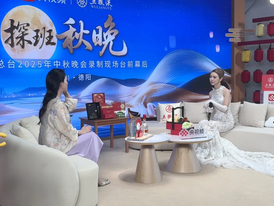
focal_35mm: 25
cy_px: 103
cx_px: 137
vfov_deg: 54.9
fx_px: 198
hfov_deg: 69.4
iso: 125
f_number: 1.78
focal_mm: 6.76
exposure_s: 1/121
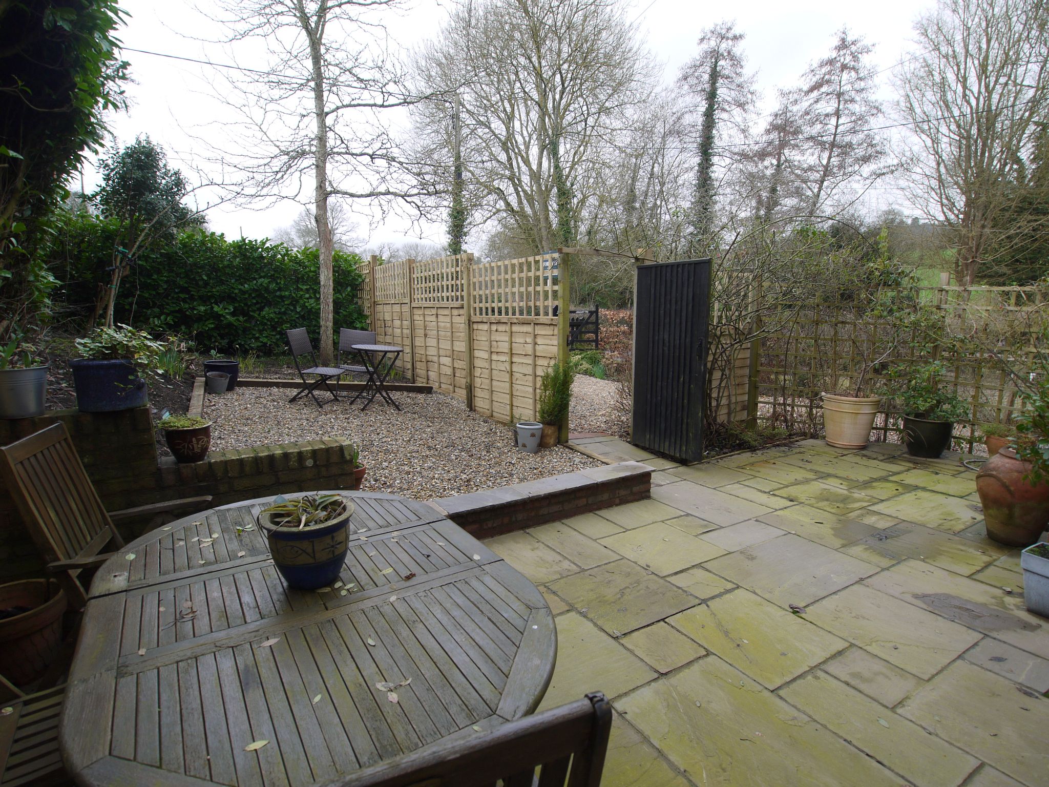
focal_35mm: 18
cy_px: 394
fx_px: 545
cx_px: 524
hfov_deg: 87.8
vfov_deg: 71.6
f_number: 5
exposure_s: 1/160
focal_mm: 9
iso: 100
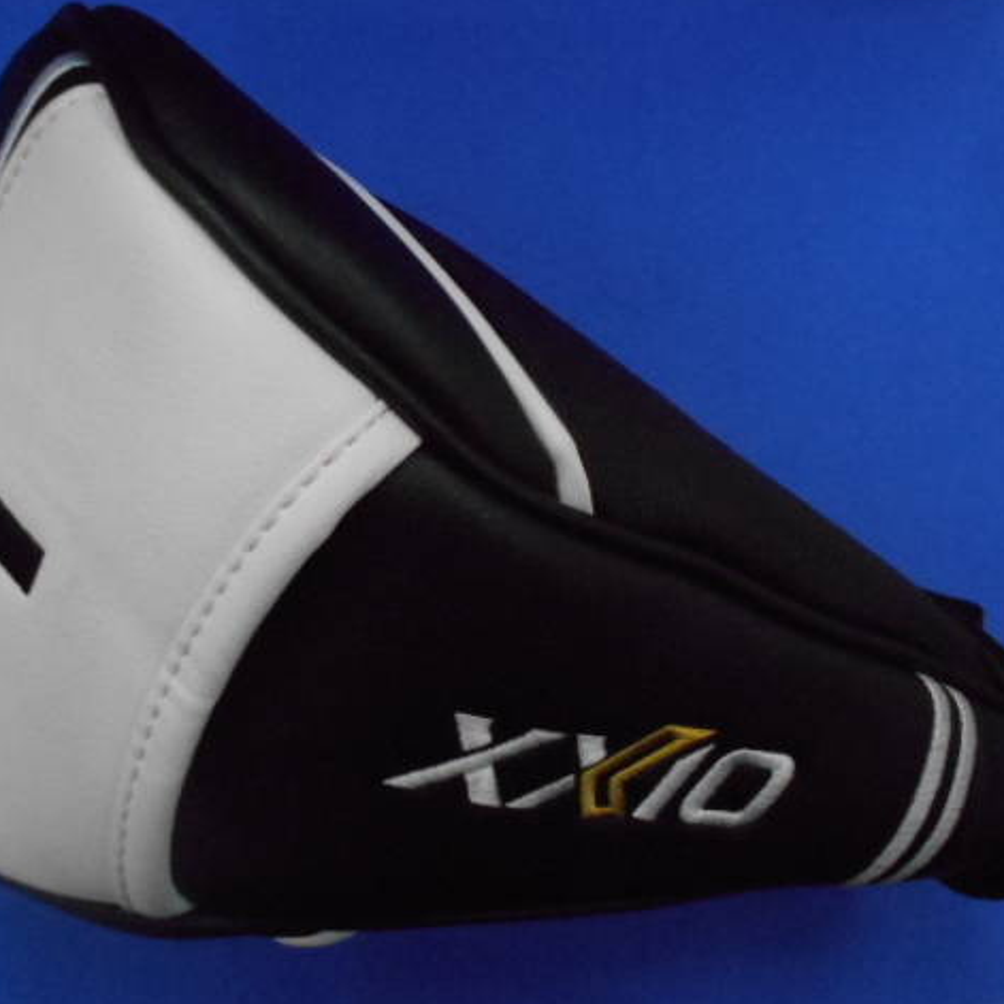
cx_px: 369
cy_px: 501
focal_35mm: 36
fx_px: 1181
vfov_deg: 46.0
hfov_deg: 45.6
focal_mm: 5.1
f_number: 3.4
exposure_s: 1/200
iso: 800
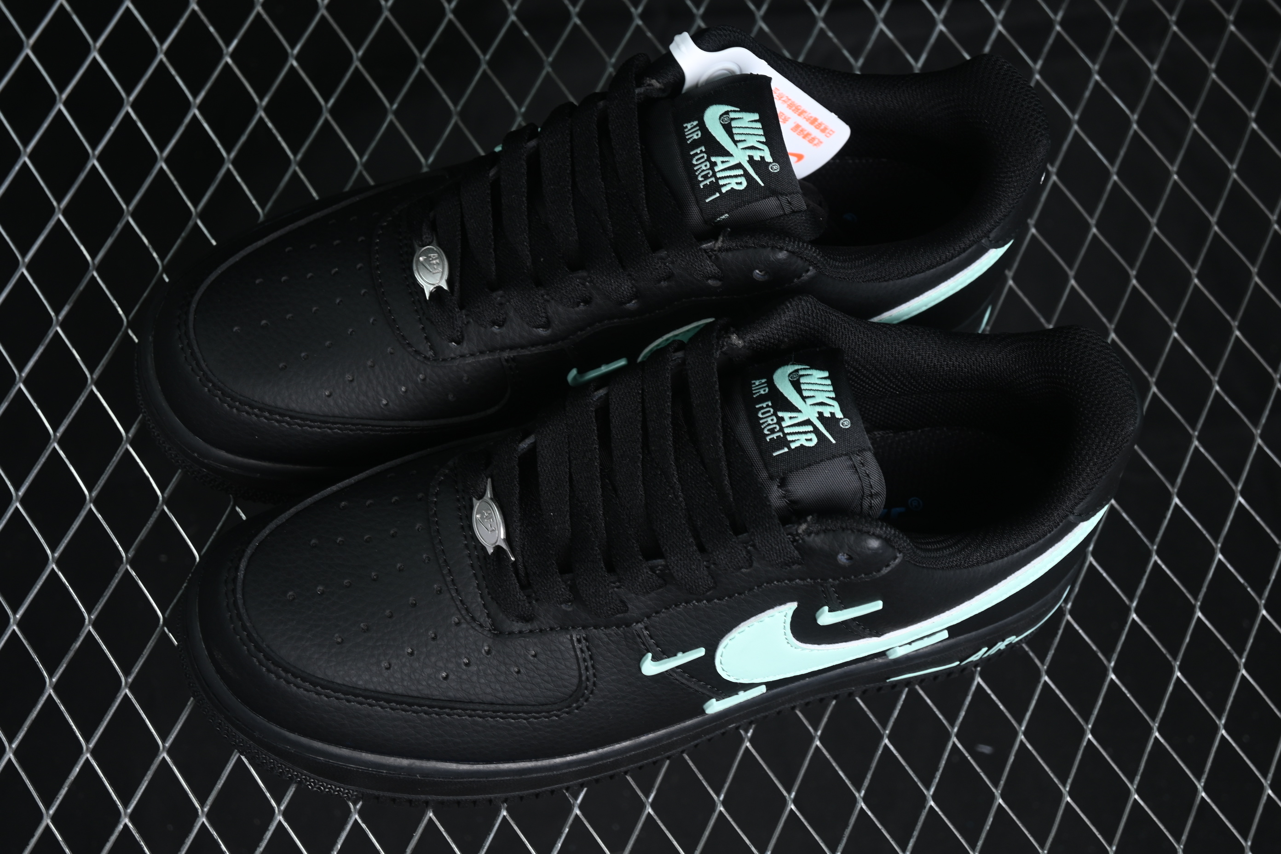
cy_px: 427
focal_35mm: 75
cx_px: 640
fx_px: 2669
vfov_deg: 18.2
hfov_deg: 27.0
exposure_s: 1/25
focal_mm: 50
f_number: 6.3
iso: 160
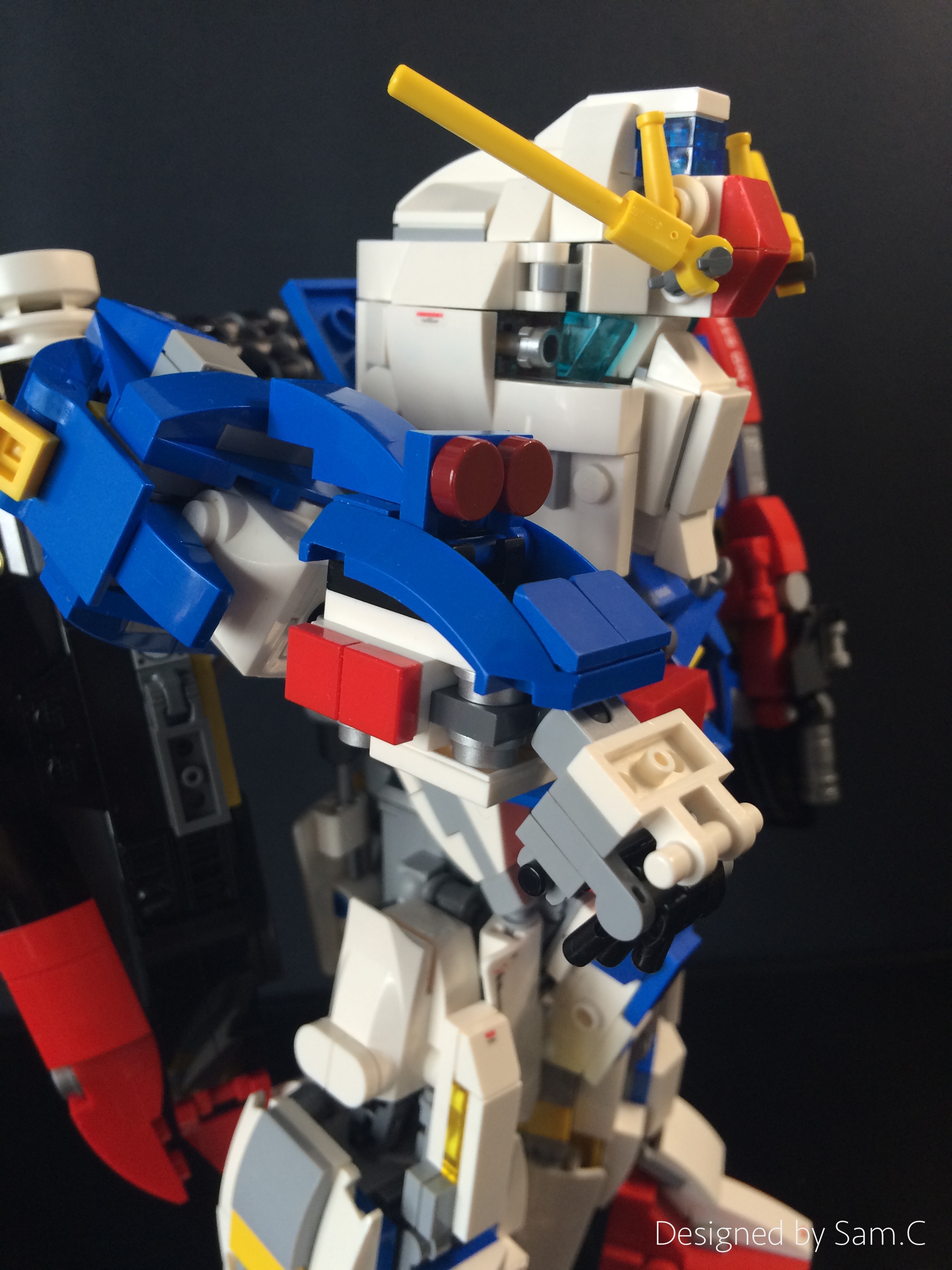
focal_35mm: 29
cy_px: 635
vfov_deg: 61.7
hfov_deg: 48.2
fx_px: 1063
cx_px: 476
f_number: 2.2
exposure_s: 1/33
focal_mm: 4.15
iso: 50
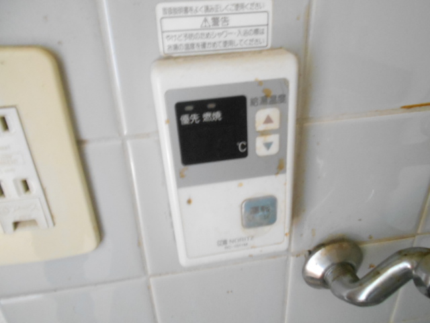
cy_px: 162
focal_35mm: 26
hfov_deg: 67.3
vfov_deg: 53.1
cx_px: 215
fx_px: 323
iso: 800
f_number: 3.2
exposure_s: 1/8
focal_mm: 4.6
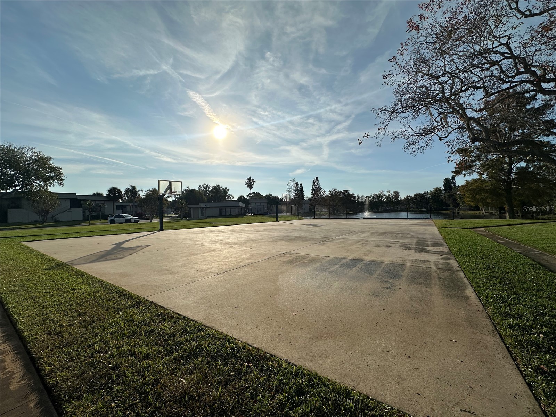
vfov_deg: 85.7
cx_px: 278
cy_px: 208
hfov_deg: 102.1
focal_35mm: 14
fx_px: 225
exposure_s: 1/7813
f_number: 2.2
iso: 40
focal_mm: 2.22
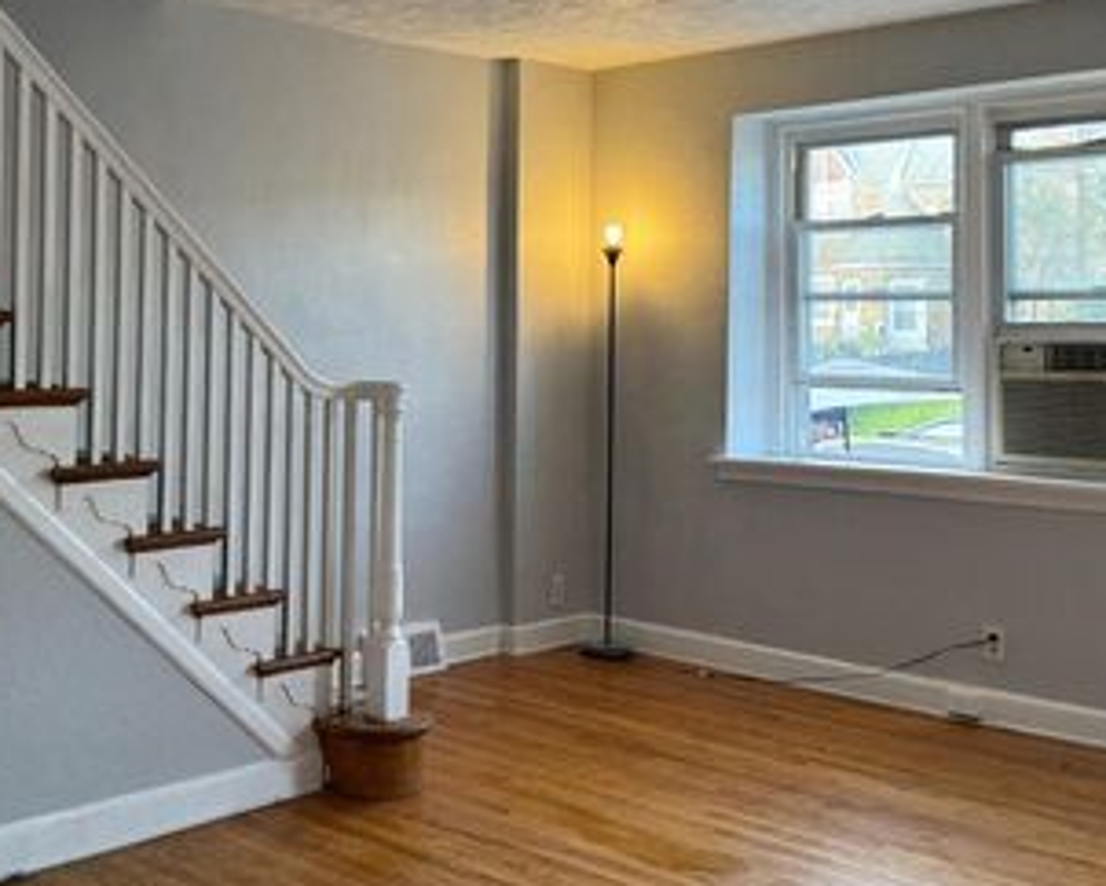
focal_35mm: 46
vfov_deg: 32.6
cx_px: 454
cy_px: 320
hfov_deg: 40.2
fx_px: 1507
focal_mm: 6.76
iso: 200
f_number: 1.78
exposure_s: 1/120
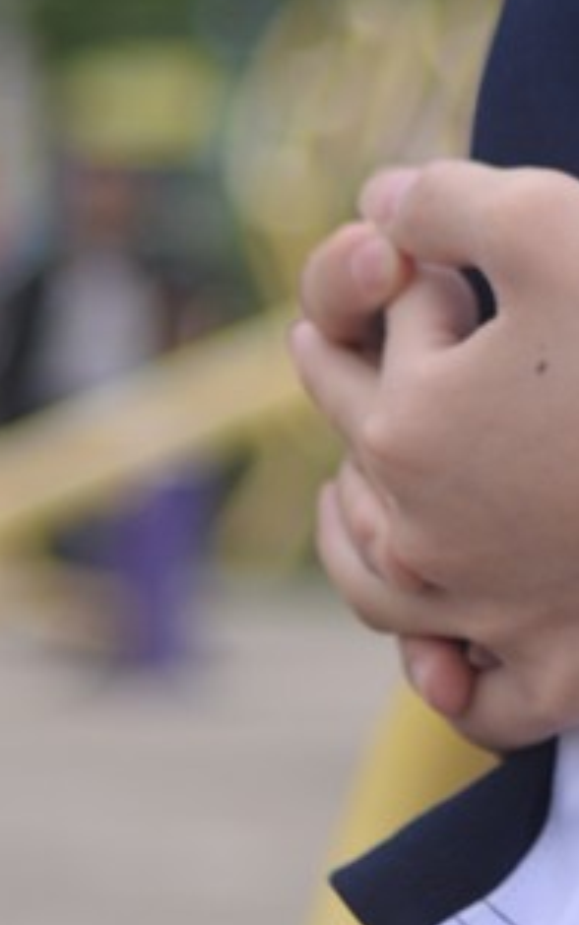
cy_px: -19
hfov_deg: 5.9
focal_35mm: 222
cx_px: 877
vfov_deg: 9.4
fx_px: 5597
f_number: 2
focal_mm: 35
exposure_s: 1/640
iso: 125
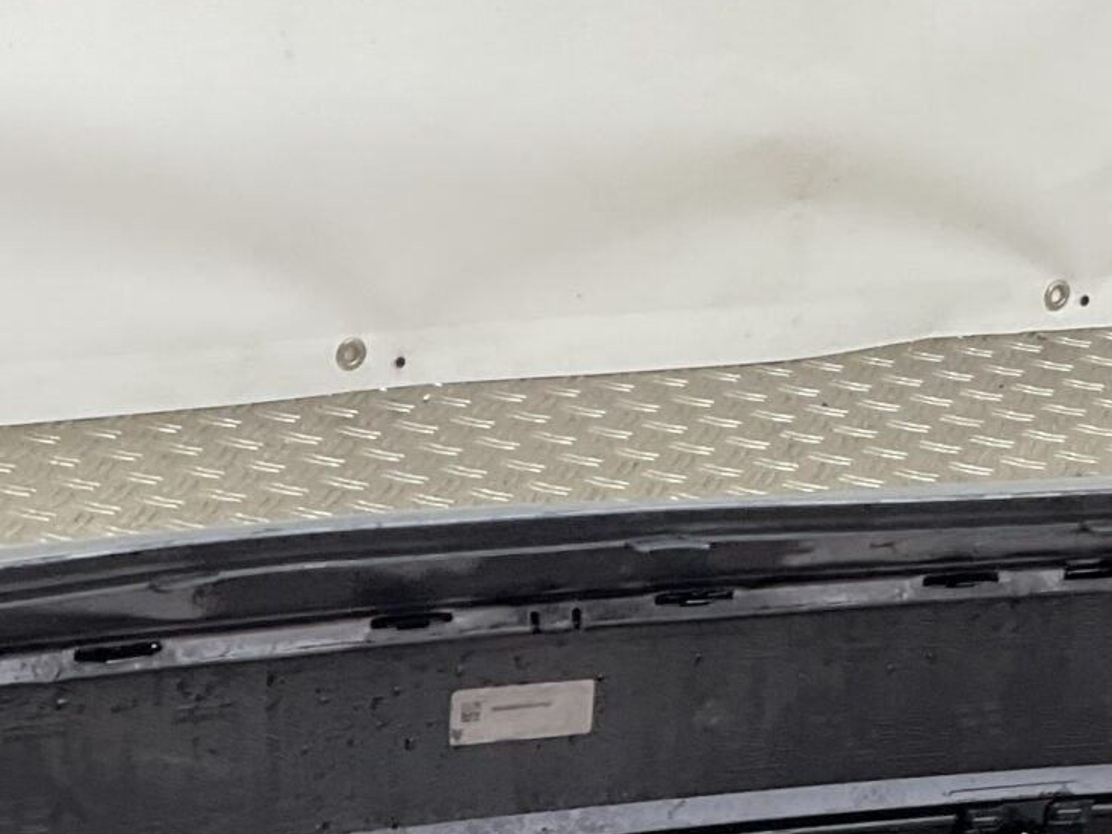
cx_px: 399
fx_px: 3244
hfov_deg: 19.4
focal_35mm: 101
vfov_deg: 14.2
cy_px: 1011
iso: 32
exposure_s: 1/120
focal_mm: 3
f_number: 1.8
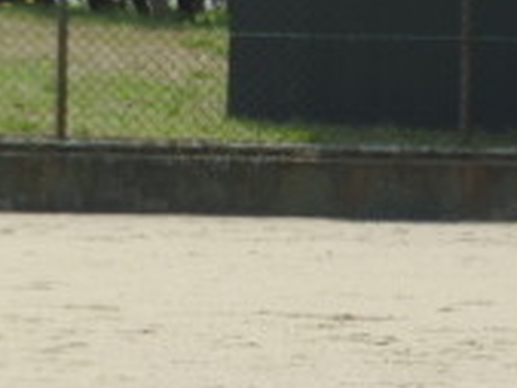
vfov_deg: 1.4
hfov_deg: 1.9
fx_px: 15917
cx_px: -236
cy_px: 498
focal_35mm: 1065
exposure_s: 1/500
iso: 100
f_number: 5.5
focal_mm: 53.7
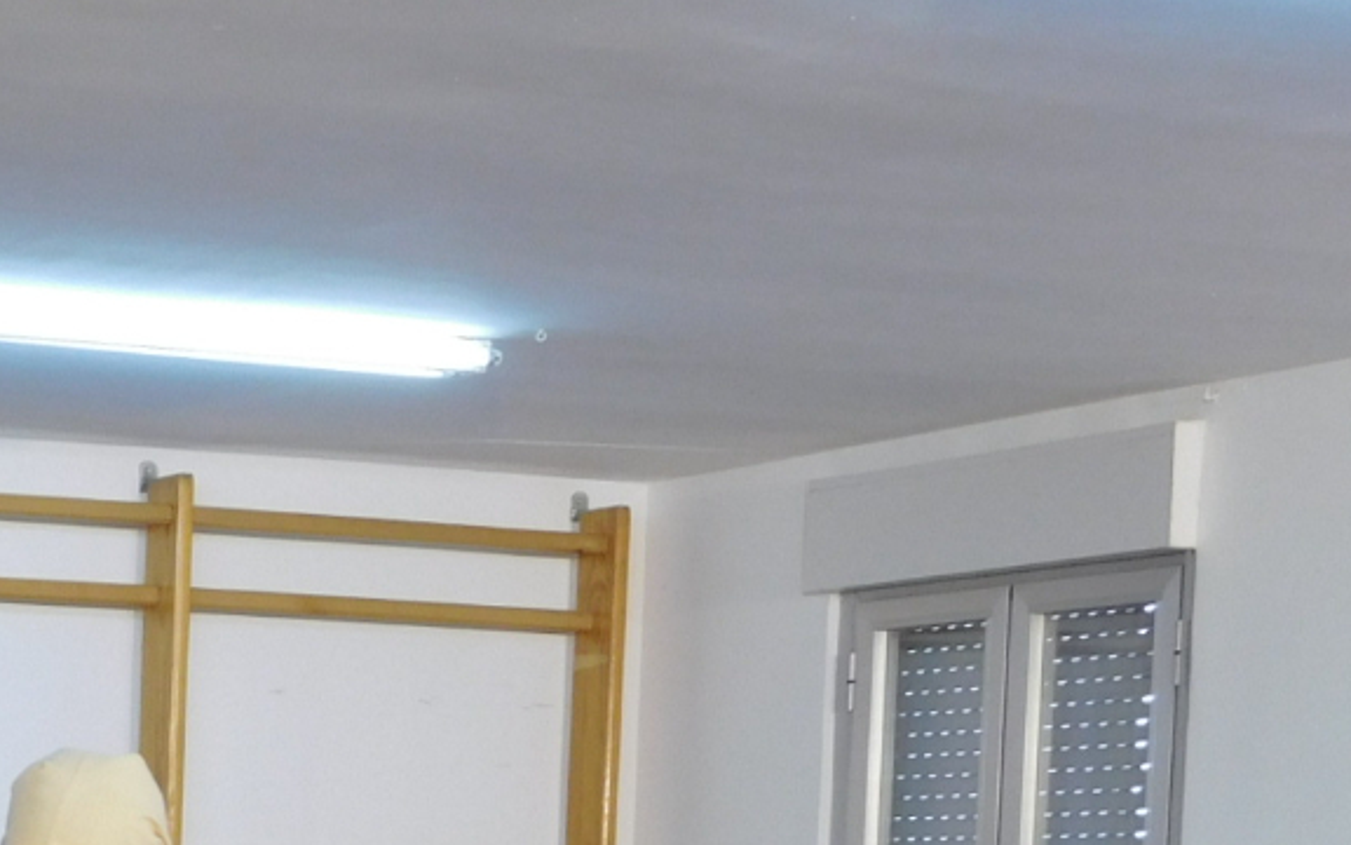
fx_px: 3903
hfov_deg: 18.3
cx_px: -403
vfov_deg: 11.7
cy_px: 1359
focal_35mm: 106
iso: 125
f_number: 3.5
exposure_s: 1/50
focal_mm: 6.3
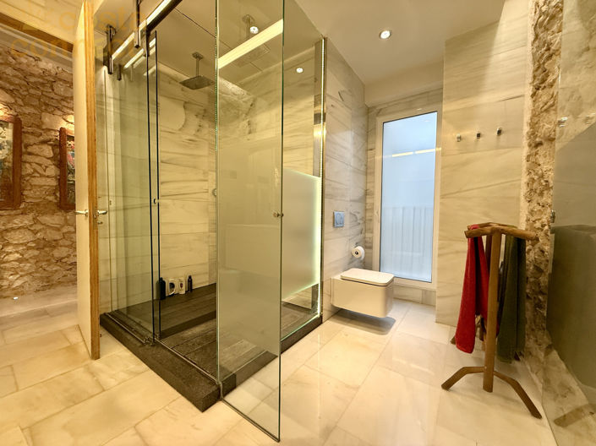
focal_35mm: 14
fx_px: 241
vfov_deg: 85.6
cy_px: 223
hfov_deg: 102.1
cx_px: 298
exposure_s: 1/100
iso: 250
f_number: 2.2
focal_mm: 2.22
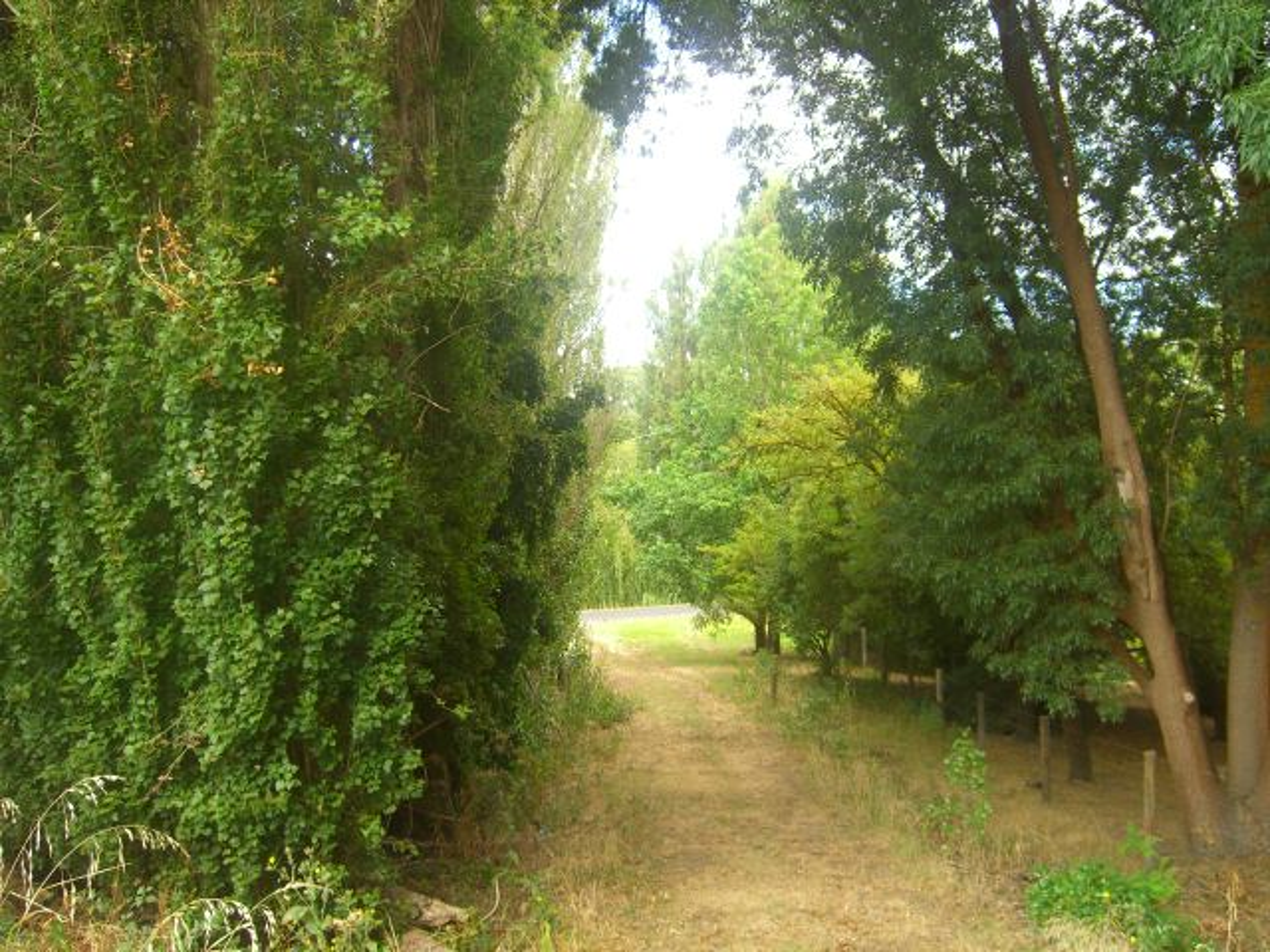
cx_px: 635
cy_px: 476
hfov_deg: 49.0
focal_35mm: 38
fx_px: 1394
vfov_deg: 37.7
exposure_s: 1/100
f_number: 2.8
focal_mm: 7.9
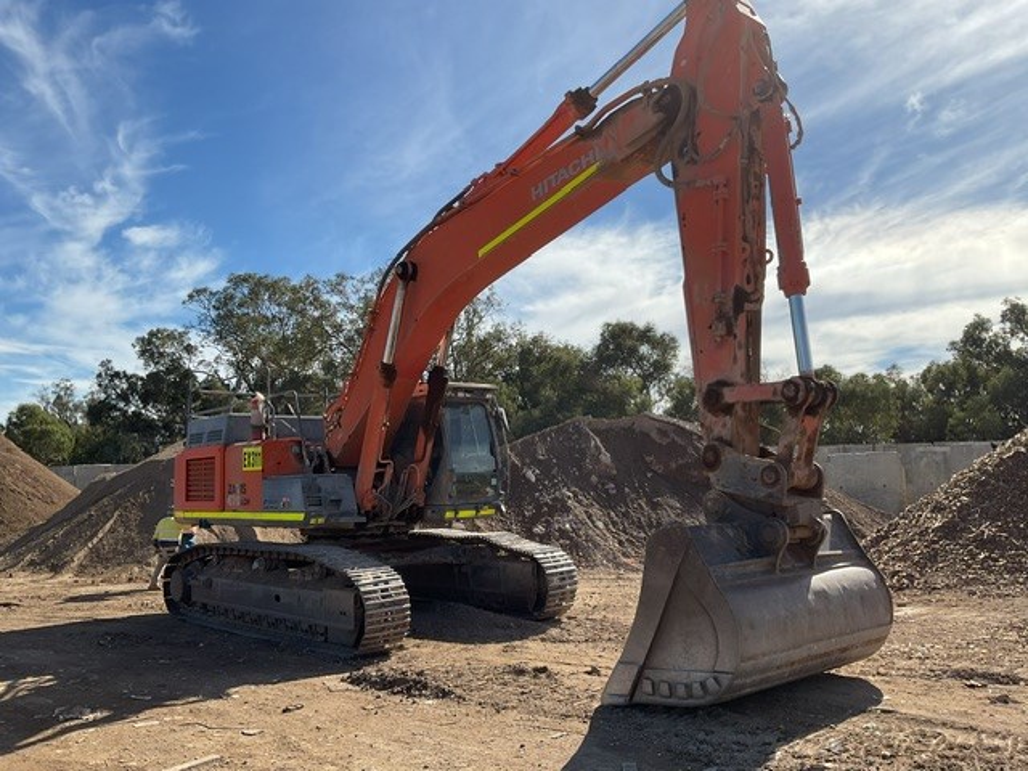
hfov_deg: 61.7
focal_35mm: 29
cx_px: 514
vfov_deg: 48.2
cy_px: 386
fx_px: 861
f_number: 1.8
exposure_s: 1/2227
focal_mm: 3
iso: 16
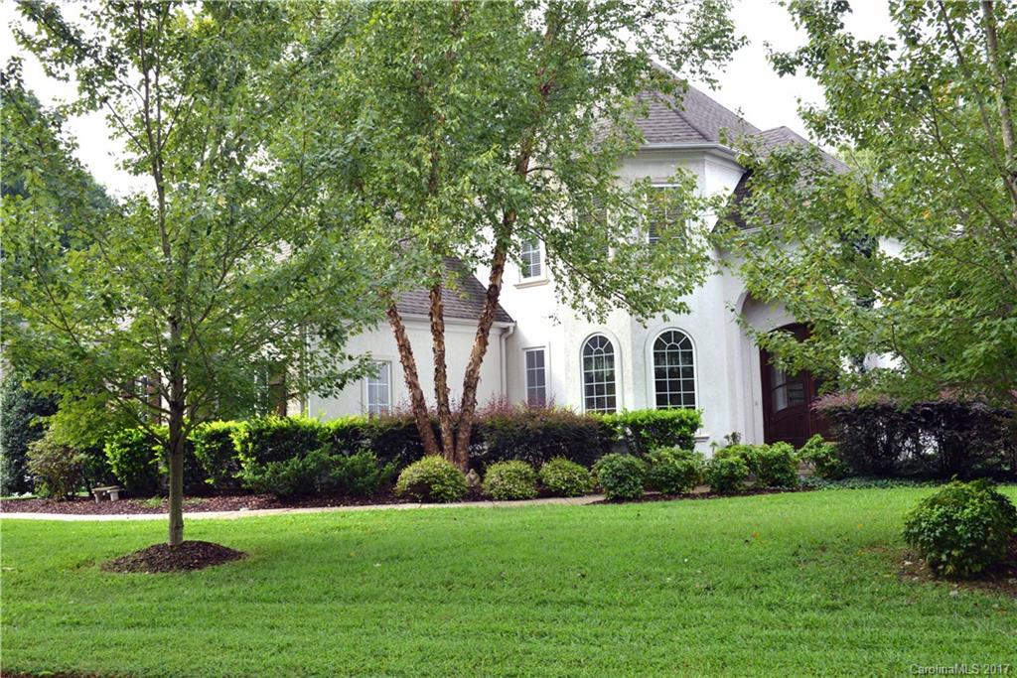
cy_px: 339
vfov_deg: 36.9
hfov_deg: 53.1
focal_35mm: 36
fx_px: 1017
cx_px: 508
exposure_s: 1/160
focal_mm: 36
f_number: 10
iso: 800
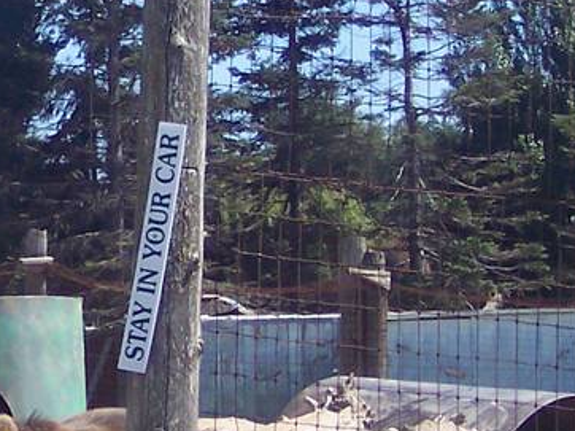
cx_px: -168
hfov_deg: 11.5
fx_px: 2789
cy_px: 248
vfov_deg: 8.8
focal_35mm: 168
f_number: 2.8
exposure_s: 1/250
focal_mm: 8
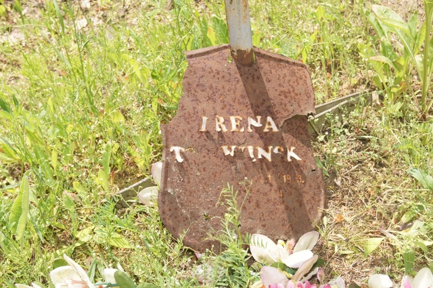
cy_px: 144
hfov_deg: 24.6
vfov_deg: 16.5
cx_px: 216
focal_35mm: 82
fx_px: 992
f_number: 11
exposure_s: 1/160
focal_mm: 55
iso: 200
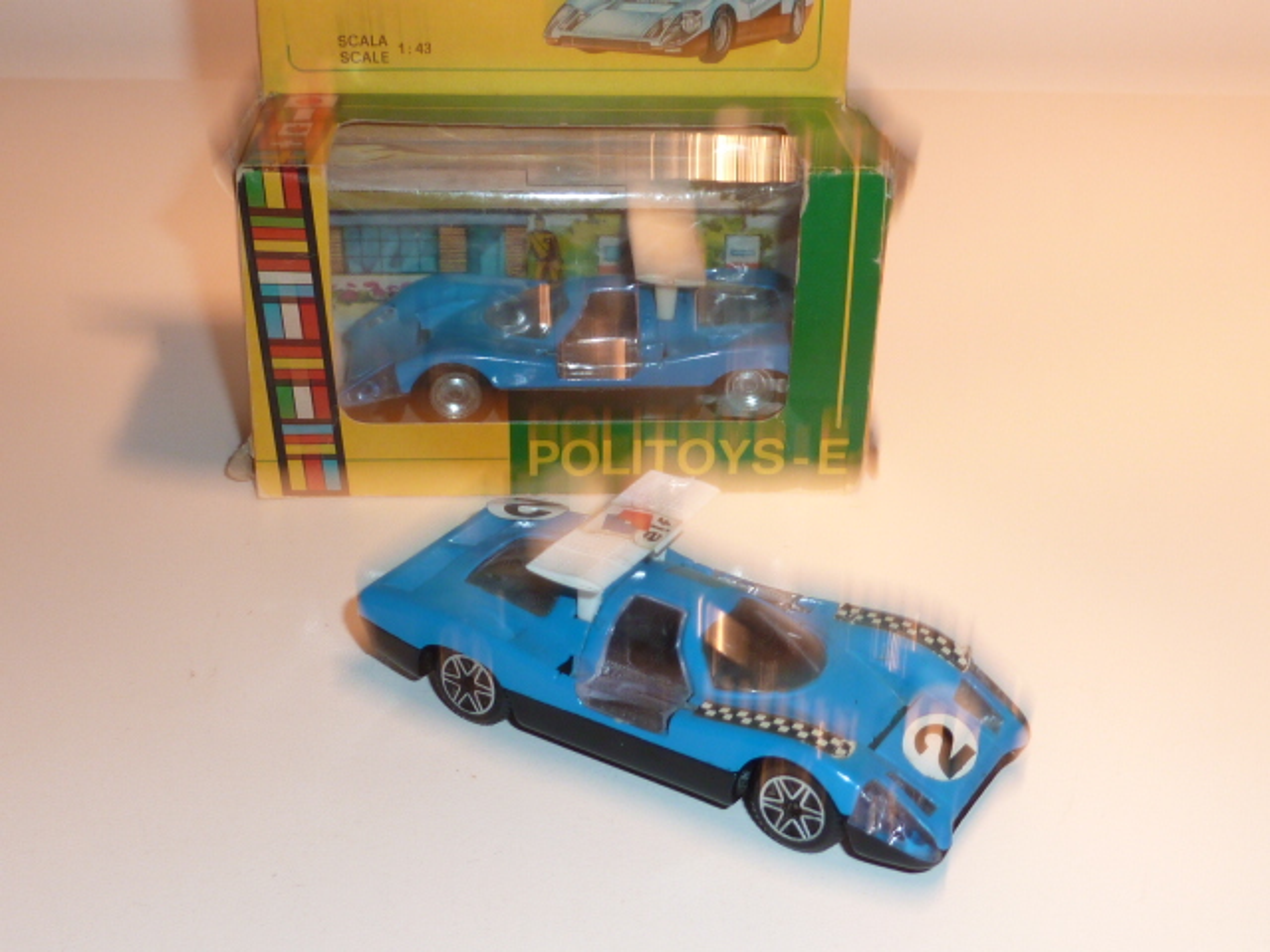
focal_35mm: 51
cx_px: 635
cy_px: 476
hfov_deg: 37.5
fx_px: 1871
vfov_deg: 28.6
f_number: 3.4
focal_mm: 4.7
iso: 100
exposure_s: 1/30
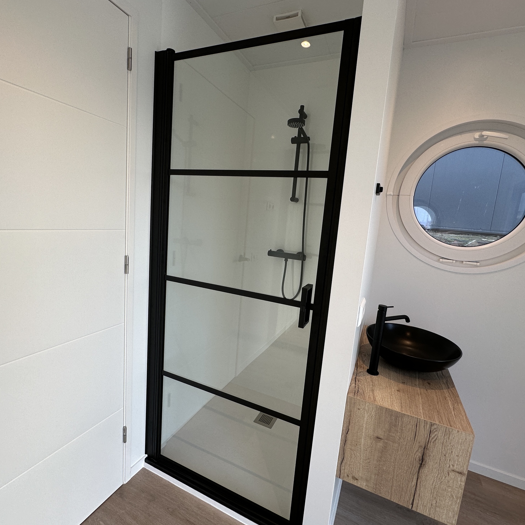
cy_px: 260
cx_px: 261
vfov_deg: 84.0
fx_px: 292
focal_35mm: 17
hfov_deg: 84.0
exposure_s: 1/100
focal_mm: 2.22
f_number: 2.2
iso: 64
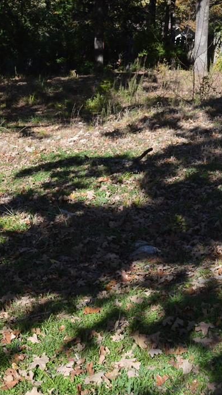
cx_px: 67
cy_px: 197
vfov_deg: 29.4
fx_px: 753
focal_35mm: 72
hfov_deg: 16.7
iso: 100
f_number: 6.3
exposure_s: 1/160
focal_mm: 30
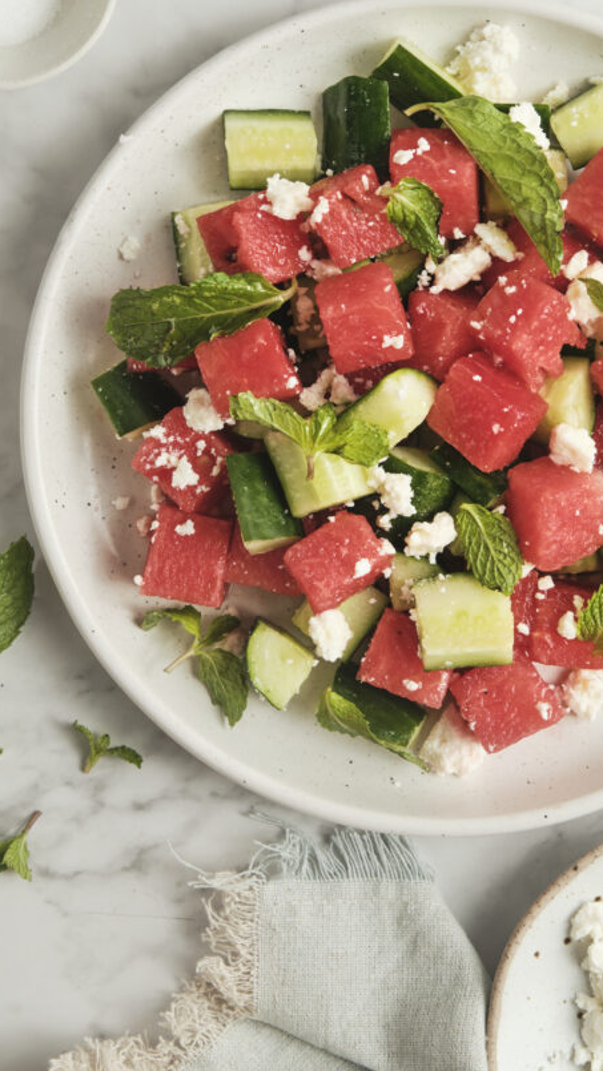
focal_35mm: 88
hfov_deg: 13.7
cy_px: 414
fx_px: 2501
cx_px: 448
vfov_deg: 24.1
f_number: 8
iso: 160
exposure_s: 1/250
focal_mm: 44
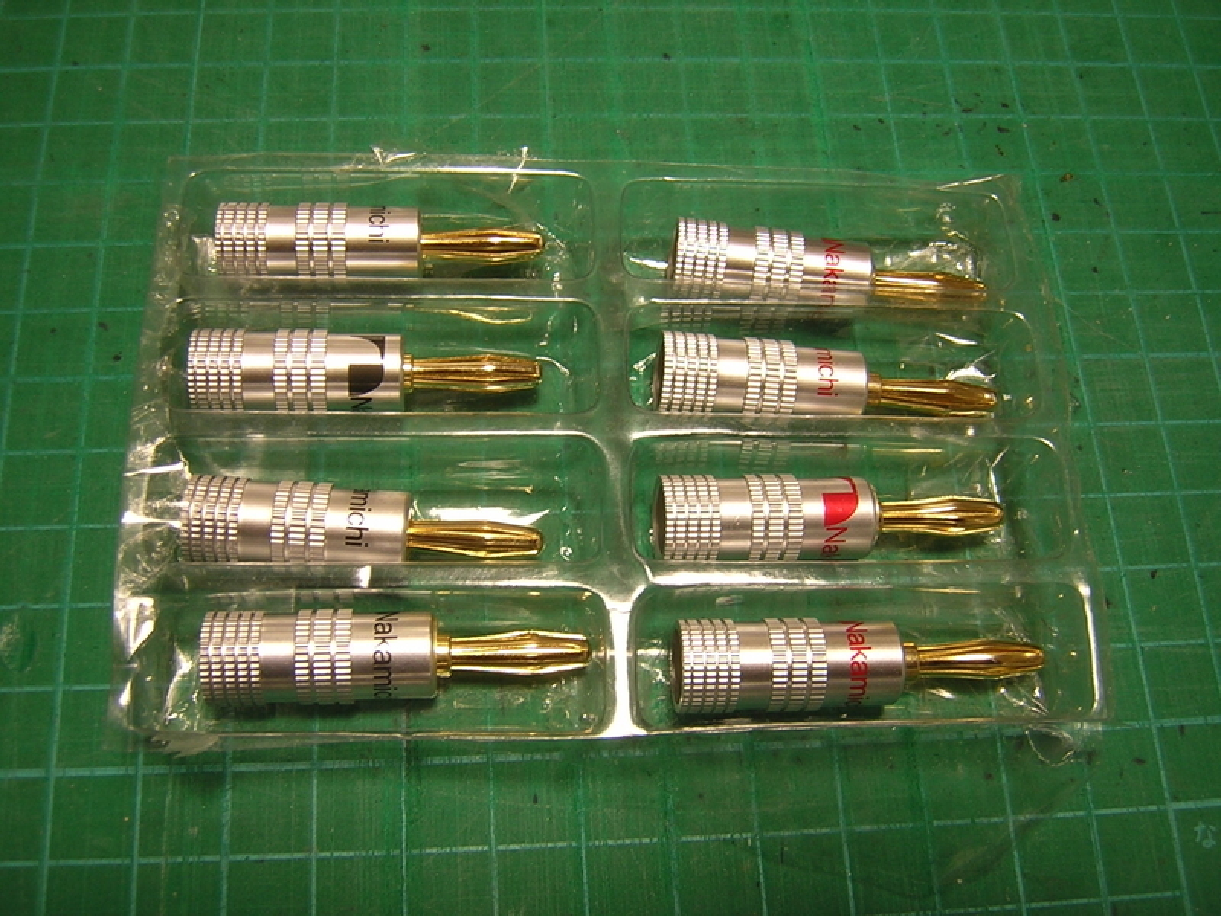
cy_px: 458
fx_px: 1270
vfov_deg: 39.7
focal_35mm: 36
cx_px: 610
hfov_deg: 51.4
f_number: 2.6
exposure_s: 1/10.8
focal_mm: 4.7
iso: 100
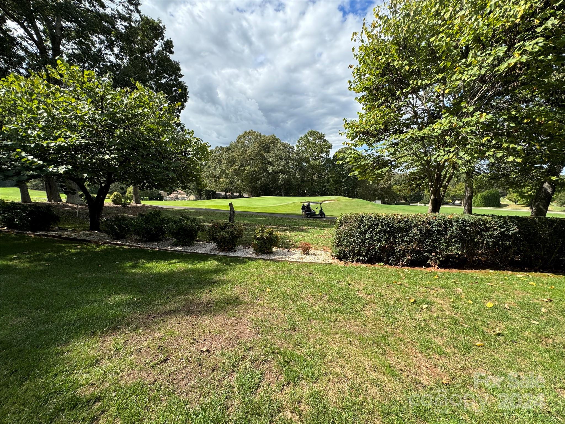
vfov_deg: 85.7
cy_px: 212
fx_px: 229
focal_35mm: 14
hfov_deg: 102.1
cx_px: 282
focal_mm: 2.22
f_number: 2.2
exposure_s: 1/779
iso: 50
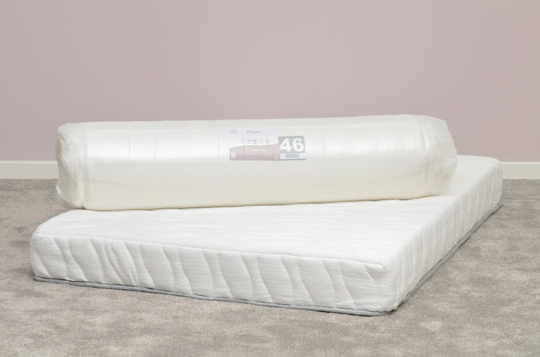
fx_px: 1572
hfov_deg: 19.5
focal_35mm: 105
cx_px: 270
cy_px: 178
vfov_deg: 13.0
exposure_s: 1/160
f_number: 8
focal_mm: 70
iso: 100
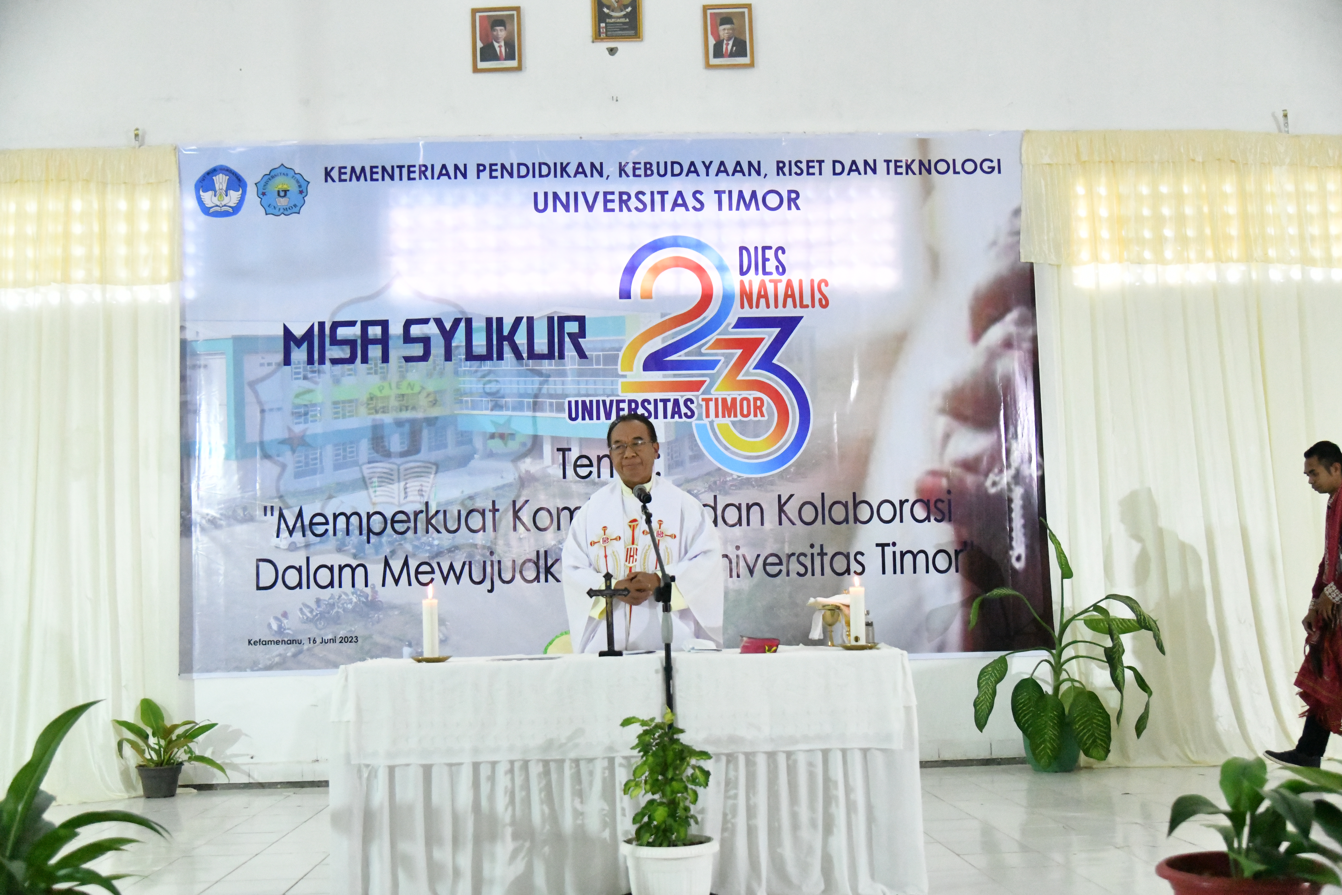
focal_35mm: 38
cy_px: 448
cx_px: 671
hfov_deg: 50.7
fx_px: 1416
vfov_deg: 35.1
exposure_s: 1/1250
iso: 25600
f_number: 4
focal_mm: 38
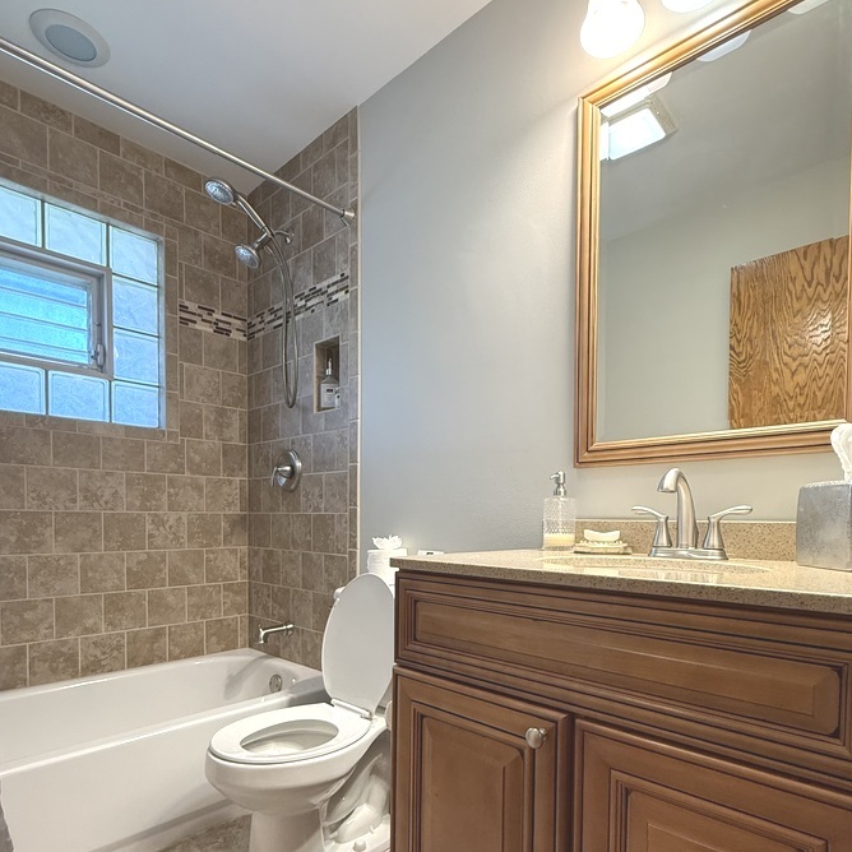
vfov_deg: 73.4
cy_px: 541
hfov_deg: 74.8
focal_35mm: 20
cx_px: 445
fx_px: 557
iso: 250
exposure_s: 1/120
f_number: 2.2
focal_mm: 2.22
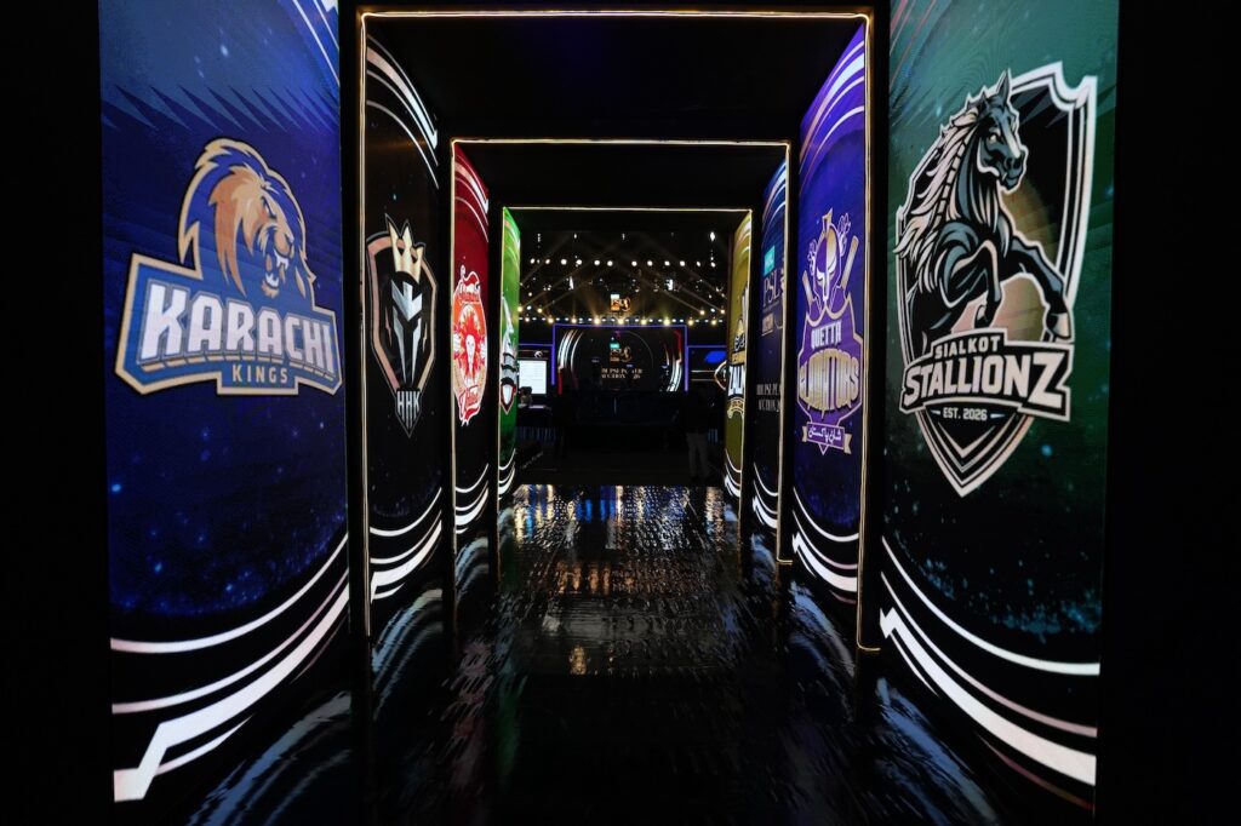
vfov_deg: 67.3
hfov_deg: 90.0
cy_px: 413
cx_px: 620
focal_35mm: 18
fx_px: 620
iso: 1600
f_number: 2.8
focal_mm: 18
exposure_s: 1/320
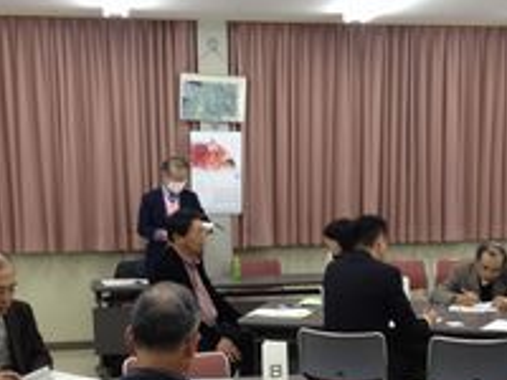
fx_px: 1025
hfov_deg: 27.7
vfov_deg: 20.8
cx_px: 302
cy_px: 299
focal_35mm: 70
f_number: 2.4
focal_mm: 4.28
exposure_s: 1/24
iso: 50
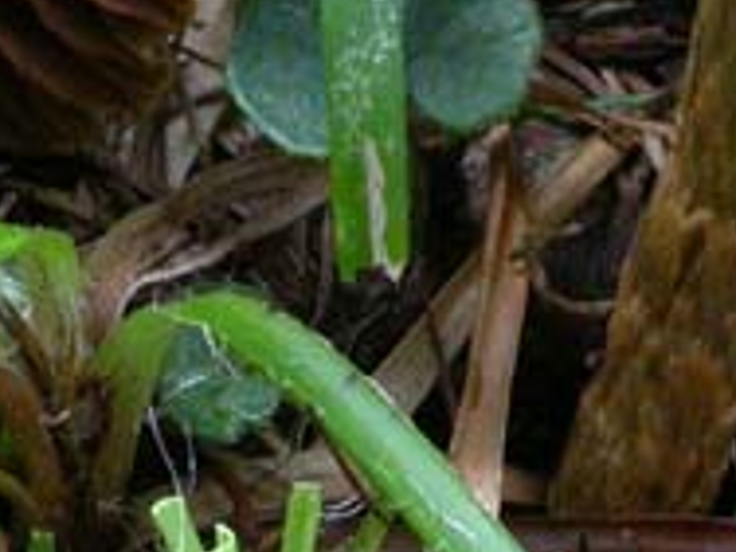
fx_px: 8951
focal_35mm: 421
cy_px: -110
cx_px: 450
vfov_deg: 3.5
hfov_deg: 4.7
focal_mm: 20.6
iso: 200
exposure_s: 1/15
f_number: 10
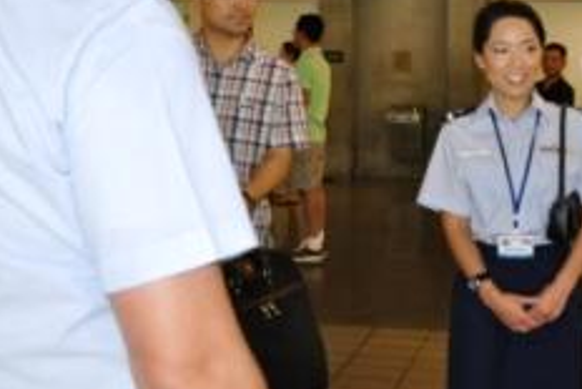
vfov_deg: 25.6
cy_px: 80
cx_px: 492
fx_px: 841
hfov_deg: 36.4
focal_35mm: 52
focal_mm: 18
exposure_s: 1/125
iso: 800
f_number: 3.5
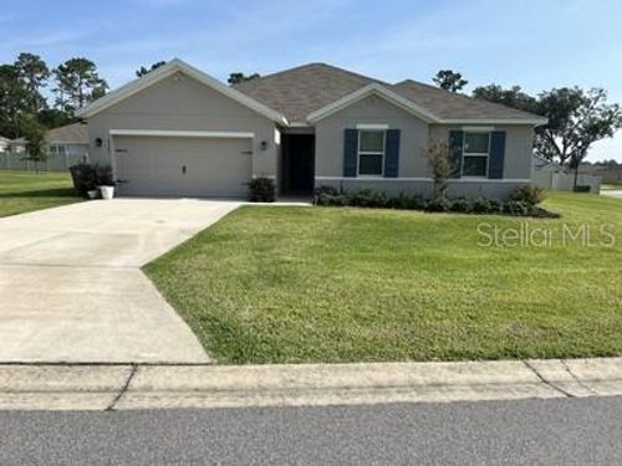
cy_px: 233
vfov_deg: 53.1
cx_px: 311
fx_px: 467
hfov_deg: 67.3
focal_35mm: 26
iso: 50
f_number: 1.5
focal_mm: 5.7
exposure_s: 1/4630
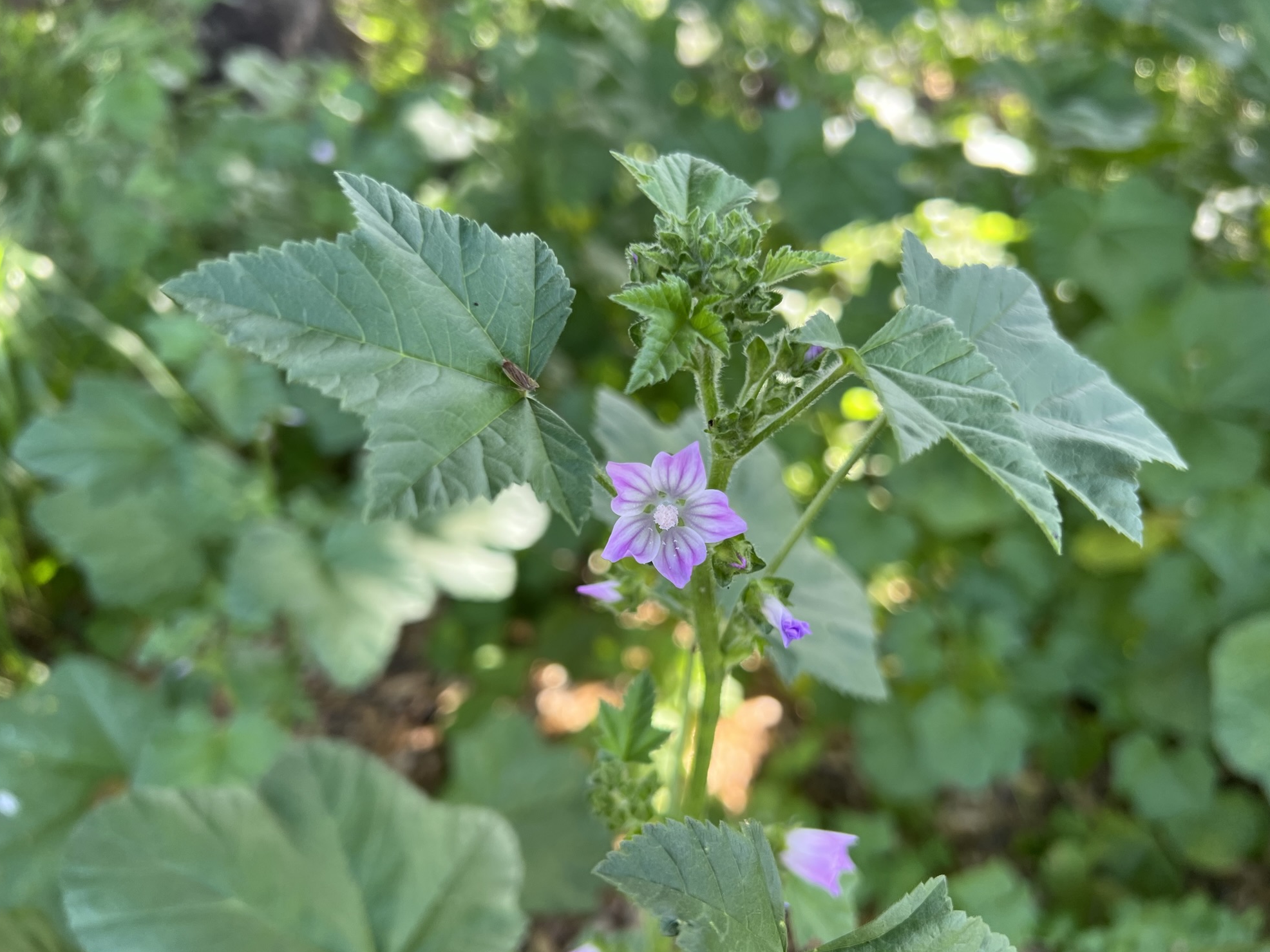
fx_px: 991
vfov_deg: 51.3
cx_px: 650
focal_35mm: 27
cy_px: 490
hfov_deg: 65.3
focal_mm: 5.7
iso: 32
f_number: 1.5
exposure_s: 1/125
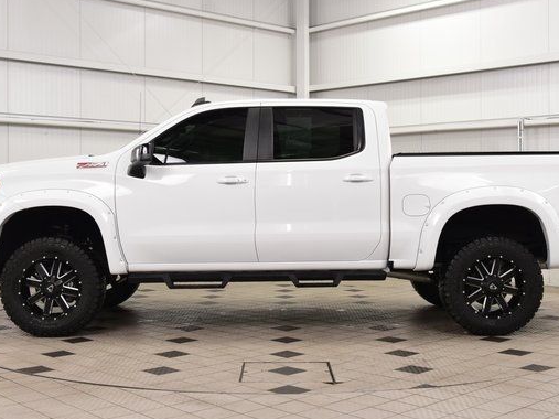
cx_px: 287
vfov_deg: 28.5
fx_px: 823
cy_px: 212
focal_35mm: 51
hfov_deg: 37.5
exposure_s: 1/60
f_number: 8
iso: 1100
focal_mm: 28
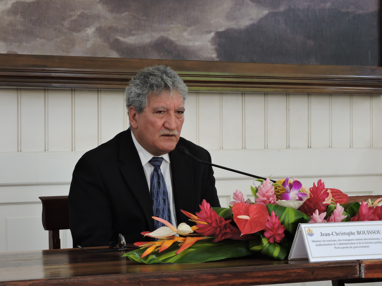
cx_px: 191
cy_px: 143
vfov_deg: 11.9
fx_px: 1379
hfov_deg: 15.8
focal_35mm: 125
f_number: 5
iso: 450
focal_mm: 22.4
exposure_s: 1/15
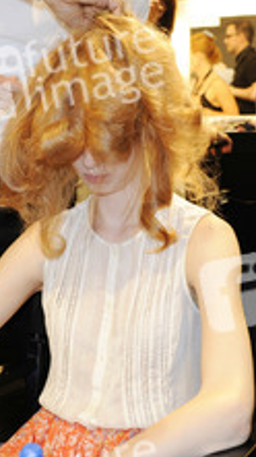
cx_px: 118
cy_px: 180
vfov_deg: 29.3
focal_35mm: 72
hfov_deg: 16.7
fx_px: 871
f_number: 5.6
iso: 640
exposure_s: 1/80
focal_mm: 38
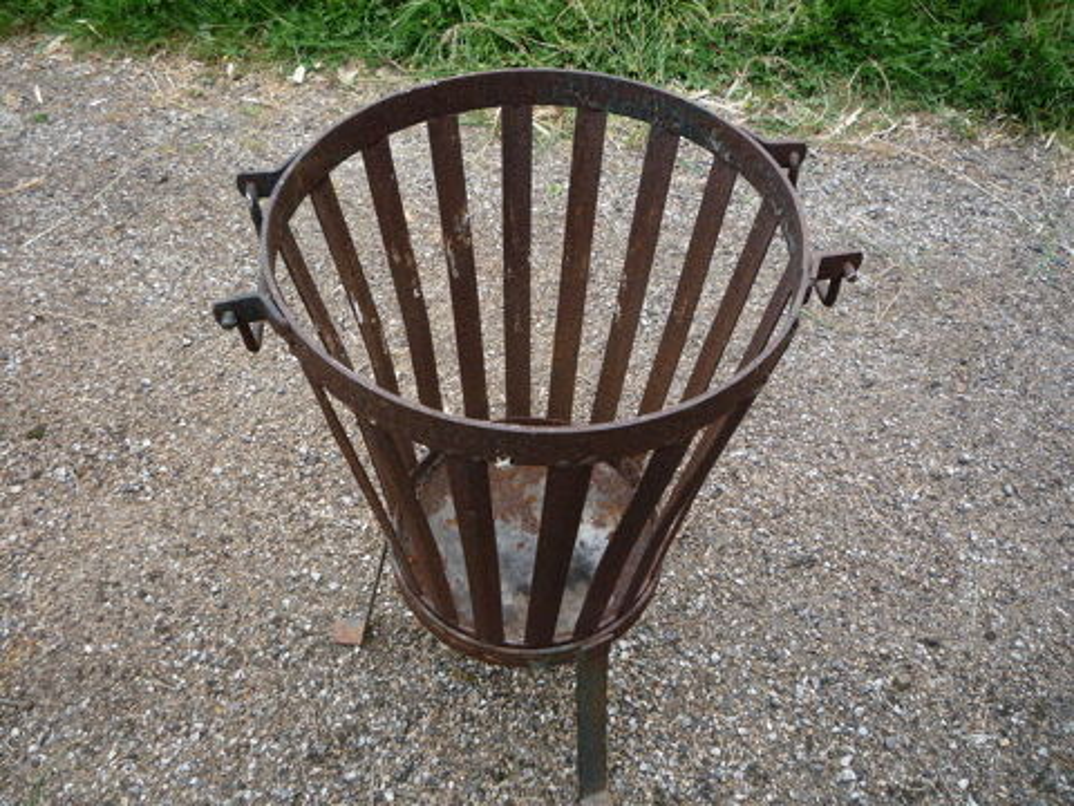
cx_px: 537
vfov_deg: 46.8
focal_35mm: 30
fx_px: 931
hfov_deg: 60.0
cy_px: 403
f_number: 4
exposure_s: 1/125
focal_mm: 5.2
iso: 100
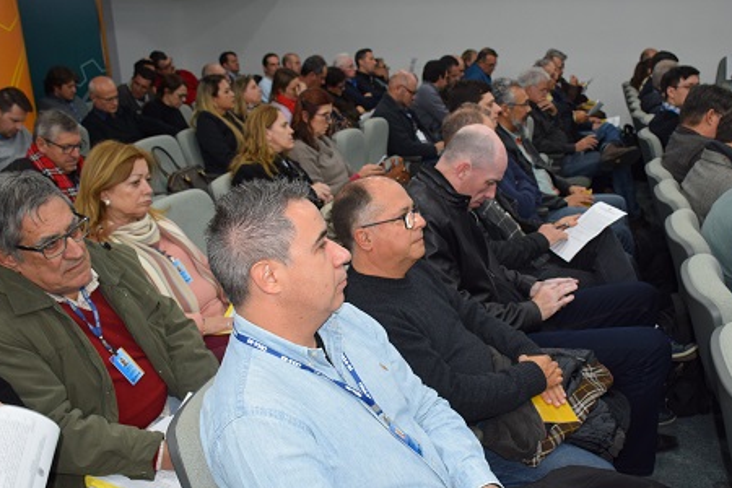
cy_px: 268
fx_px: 732
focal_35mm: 36
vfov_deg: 36.8
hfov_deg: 52.9
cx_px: 425
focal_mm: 18
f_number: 5
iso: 800
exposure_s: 1/100
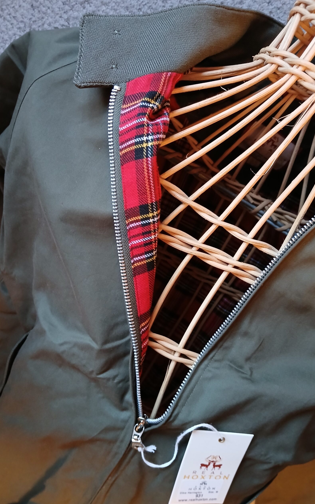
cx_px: 160
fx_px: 385
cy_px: 250
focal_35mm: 28
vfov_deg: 66.5
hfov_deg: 44.5
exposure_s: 1/25.1
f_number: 1.8
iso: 500
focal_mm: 3.98
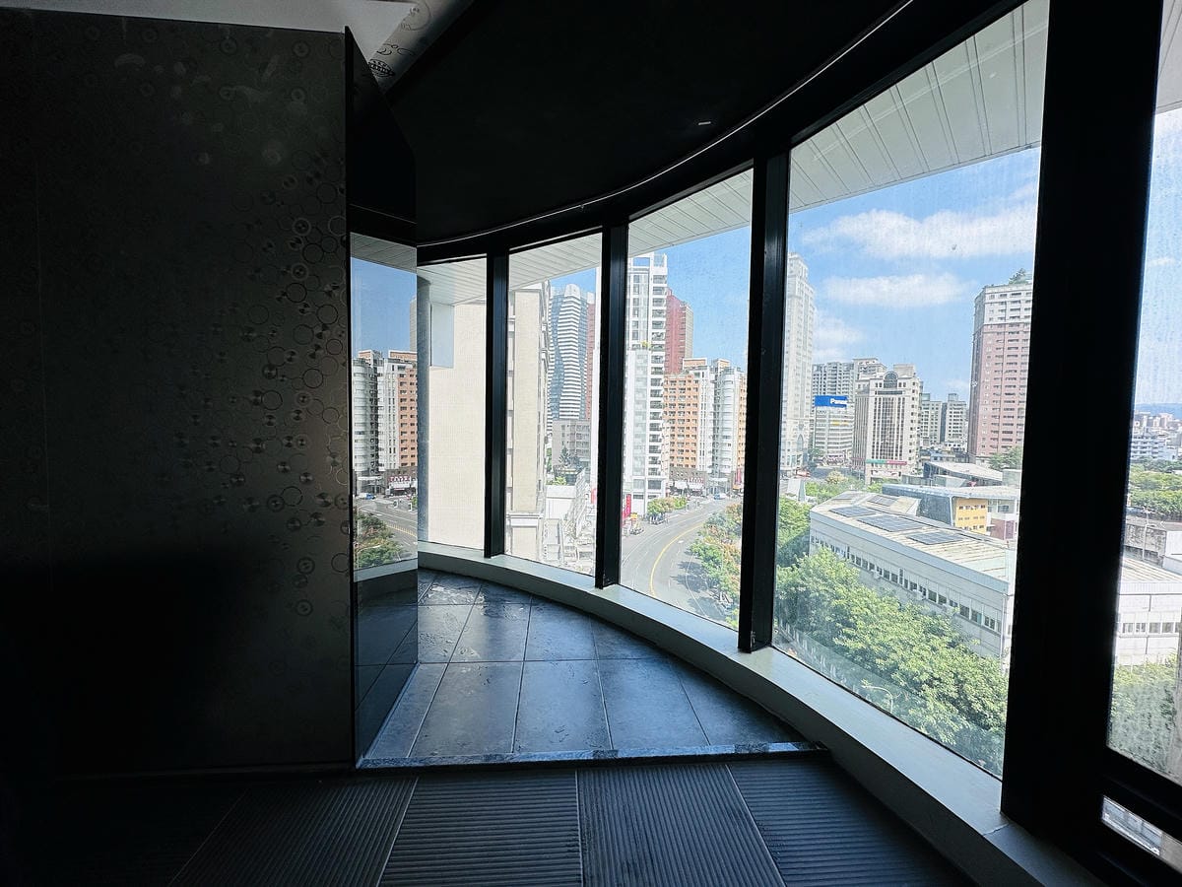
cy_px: 444
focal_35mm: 14
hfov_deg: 102.1
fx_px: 478
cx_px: 591
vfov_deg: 85.7
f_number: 2.2
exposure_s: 1/955
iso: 50
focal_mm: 2.22
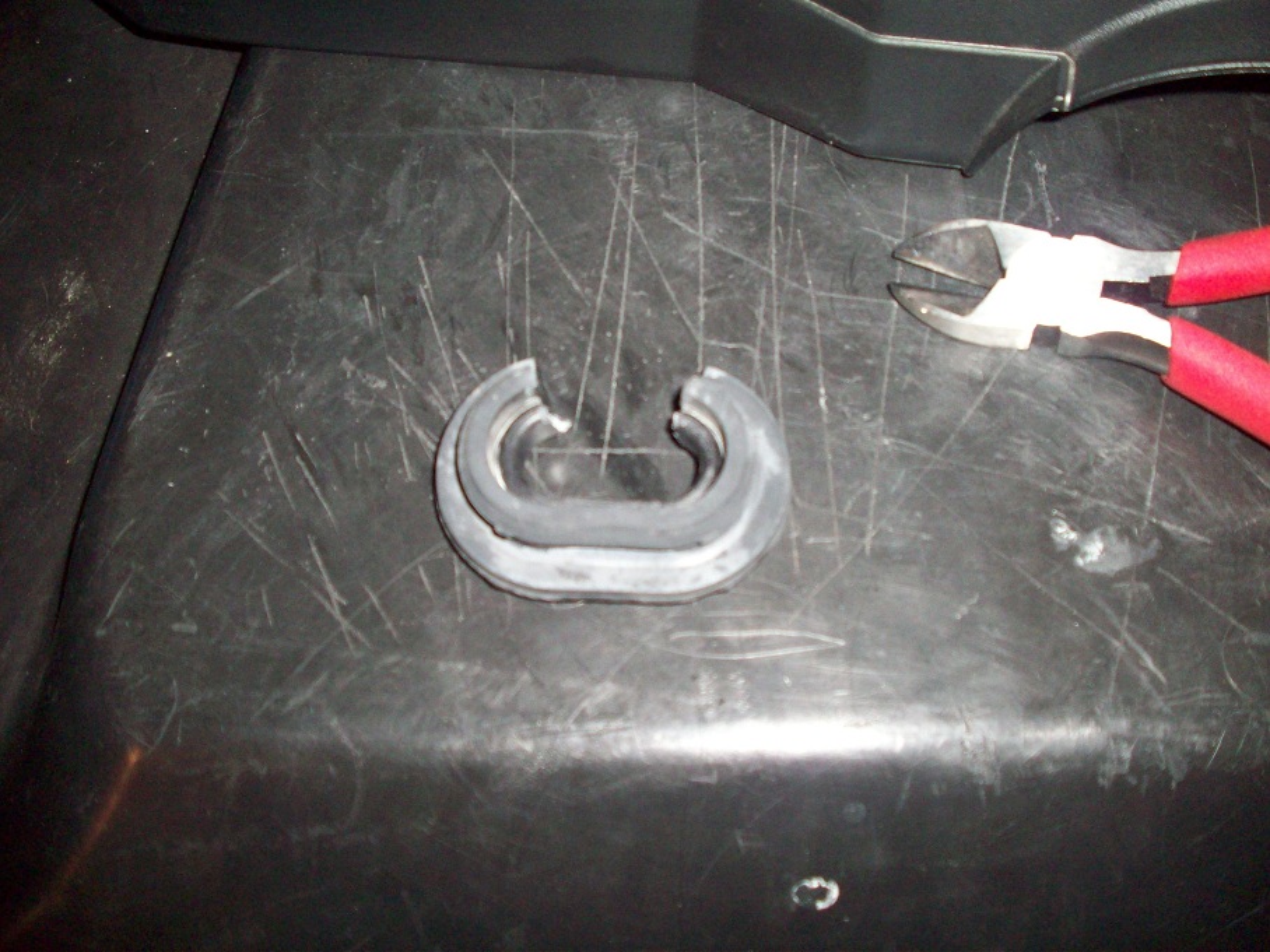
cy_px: 476
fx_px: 1357
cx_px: 635
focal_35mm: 37
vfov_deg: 38.7
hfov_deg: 50.1
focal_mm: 6.2
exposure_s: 1/45
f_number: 2.8
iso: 160
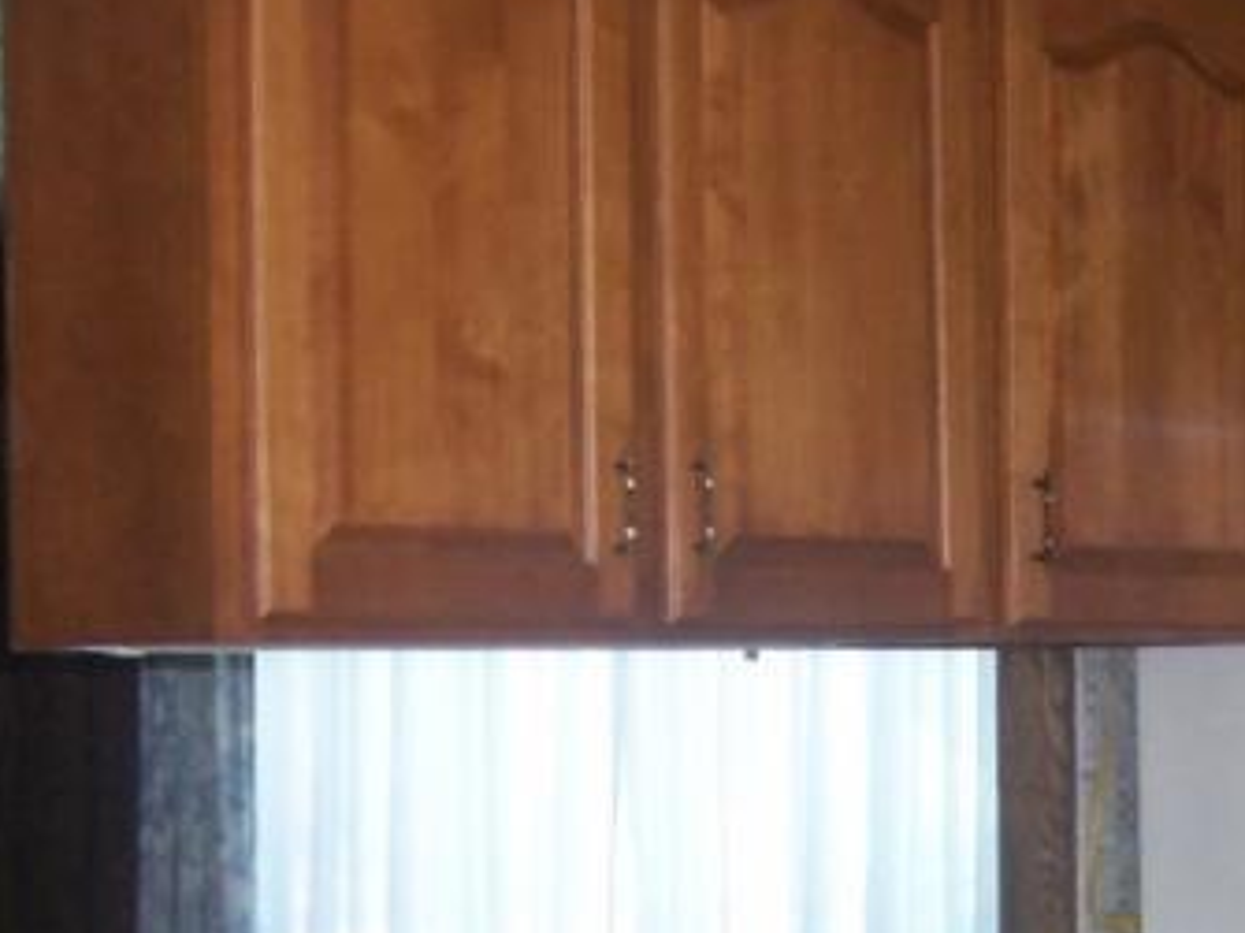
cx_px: 866
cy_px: 736
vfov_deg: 14.6
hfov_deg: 19.4
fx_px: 3631
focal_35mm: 101
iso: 140
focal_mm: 5.5
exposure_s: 1/60
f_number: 2.8
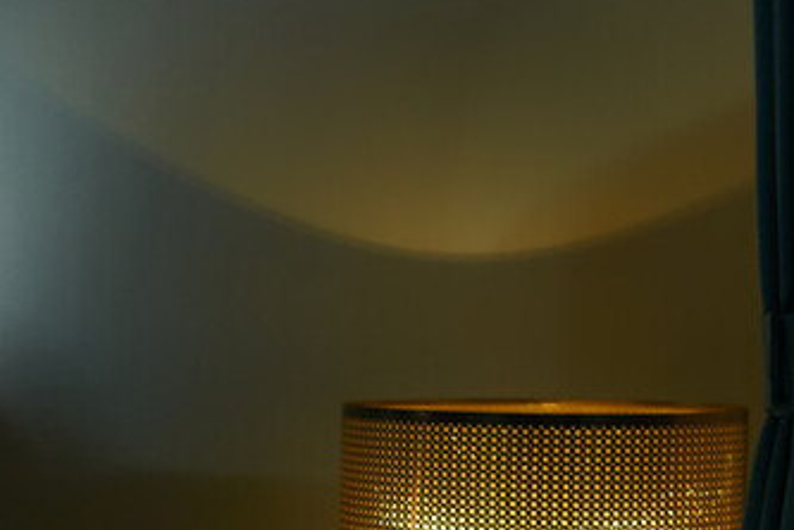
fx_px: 3176
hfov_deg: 14.0
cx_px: 0
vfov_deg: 9.4
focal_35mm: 144
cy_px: 594
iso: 640
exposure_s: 1/125
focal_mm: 40
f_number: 4.5
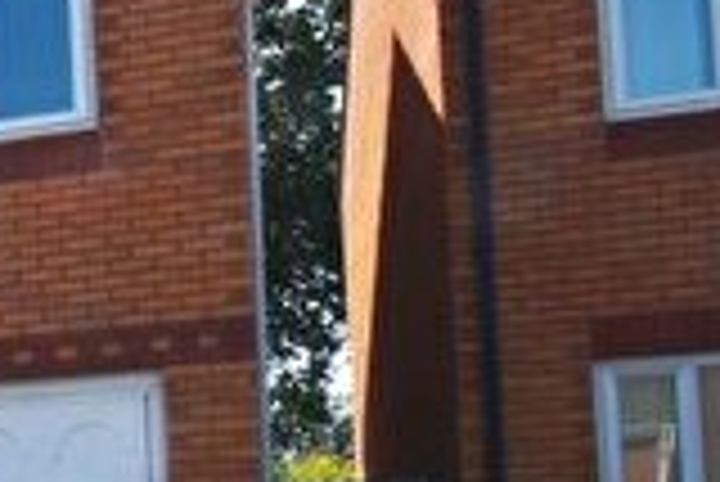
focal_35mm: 85
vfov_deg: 15.6
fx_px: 1705
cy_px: 552
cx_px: -724
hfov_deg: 17.2
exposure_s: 1/200
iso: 100
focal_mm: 13
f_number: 13
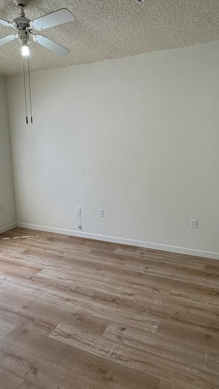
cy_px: 184
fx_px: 248
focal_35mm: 24
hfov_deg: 47.7
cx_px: 107
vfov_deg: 76.3
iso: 40
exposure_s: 1/161
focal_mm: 2.22
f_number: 2.2
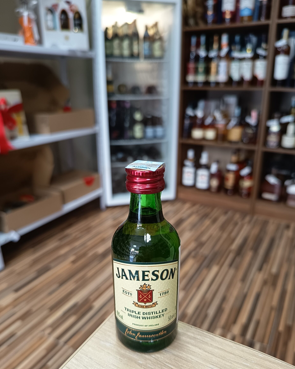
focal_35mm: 26
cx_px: 148
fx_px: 284
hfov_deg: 54.9
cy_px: 202
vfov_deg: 65.9
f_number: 1.7
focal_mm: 5.27
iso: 876
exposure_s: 1/25
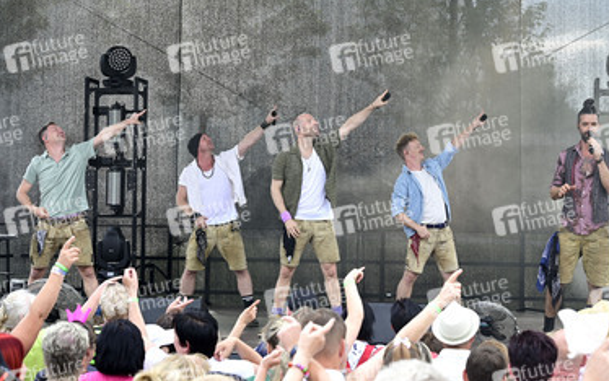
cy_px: 176
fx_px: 1428
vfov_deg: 15.2
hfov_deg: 24.1
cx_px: 328
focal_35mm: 86
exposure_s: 1/200
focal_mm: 70
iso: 200
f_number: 5
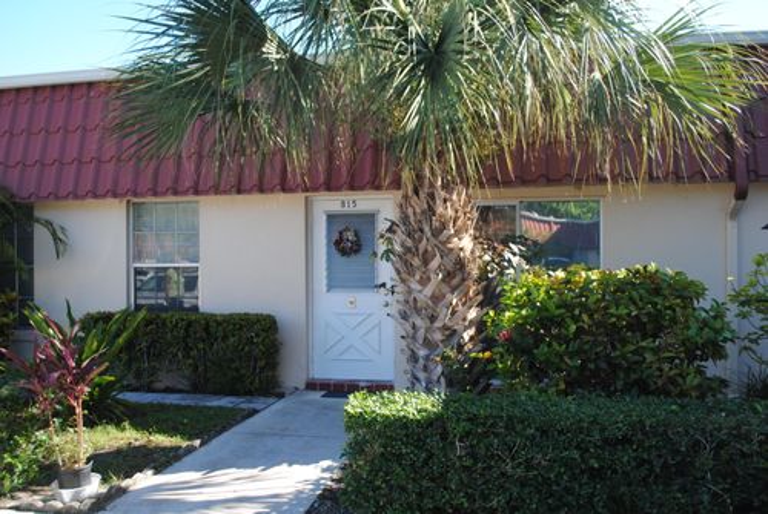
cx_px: 384
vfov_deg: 40.1
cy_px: 257
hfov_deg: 57.2
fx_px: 705
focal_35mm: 33
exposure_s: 1/125
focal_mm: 22
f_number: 5.6
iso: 110
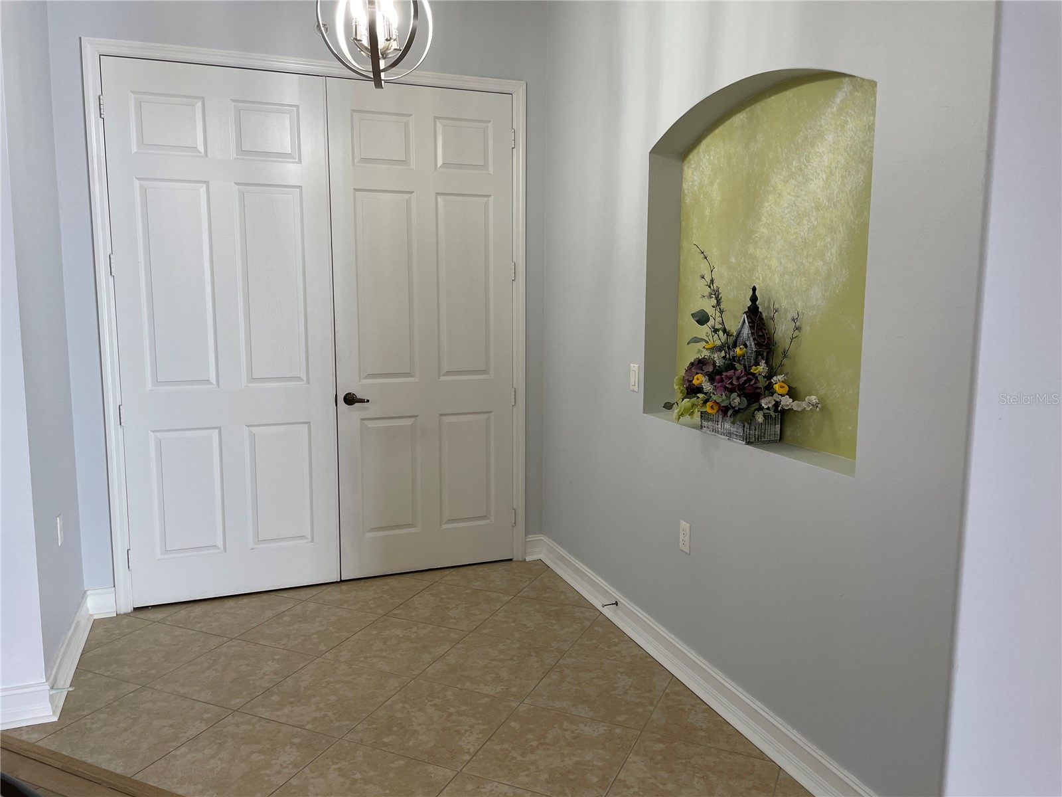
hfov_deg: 67.3
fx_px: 798
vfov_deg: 53.1
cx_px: 531
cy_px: 398
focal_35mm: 26
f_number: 1.6
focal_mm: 4.2
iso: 64
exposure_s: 1/60
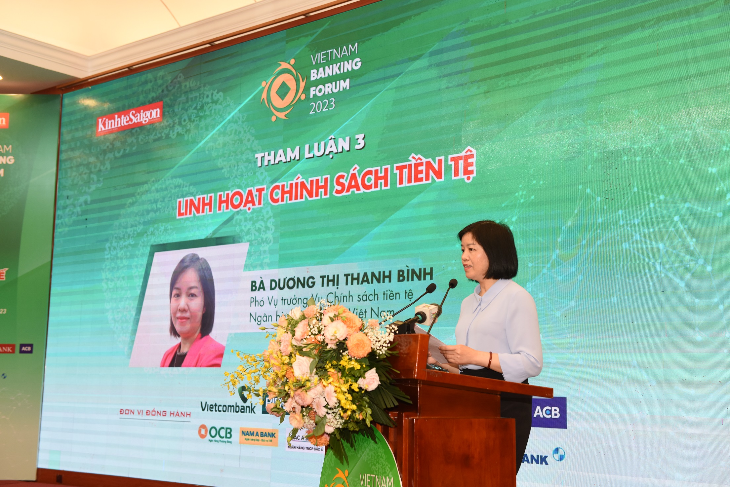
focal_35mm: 50
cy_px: 244
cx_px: 365
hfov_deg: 39.6
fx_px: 1014
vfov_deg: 27.0
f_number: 4.5
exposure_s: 1/200
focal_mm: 50
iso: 800
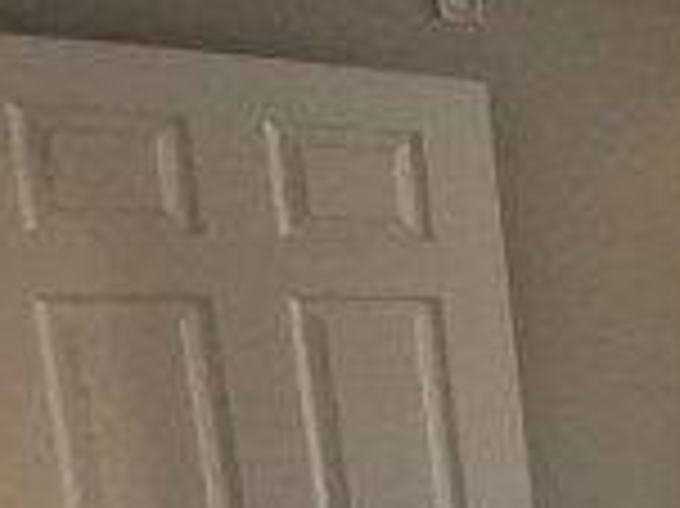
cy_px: 463
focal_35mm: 55
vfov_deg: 25.6
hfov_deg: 18.8
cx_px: 1392
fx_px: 1080
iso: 200
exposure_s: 1/60
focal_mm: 1.74
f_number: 2.2
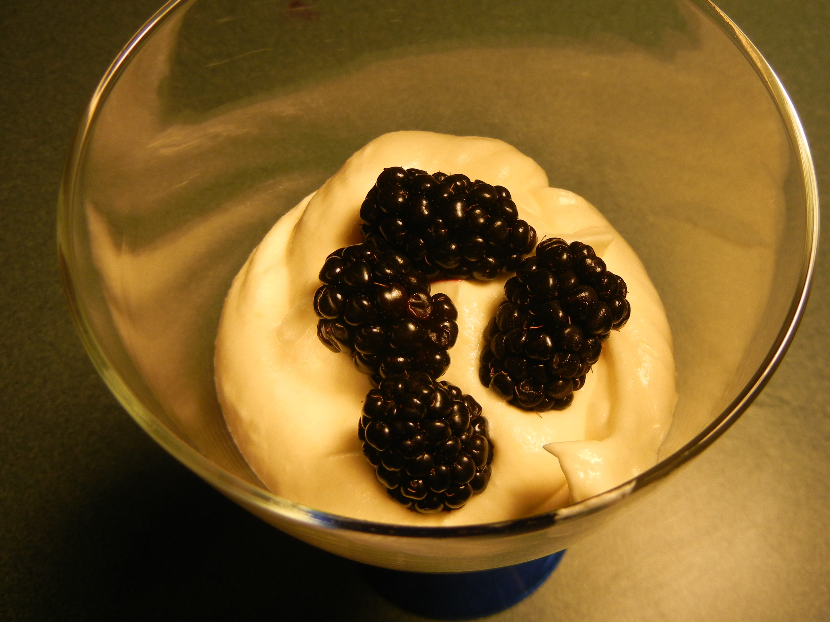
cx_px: 479
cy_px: 282
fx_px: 887
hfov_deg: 50.0
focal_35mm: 37
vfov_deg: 38.6
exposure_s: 1/76
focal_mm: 5.4
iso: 160
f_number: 3.5
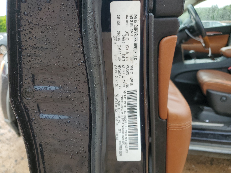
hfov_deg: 67.3
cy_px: 86
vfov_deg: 53.1
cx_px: 116
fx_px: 174
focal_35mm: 26
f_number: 1.5
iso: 50
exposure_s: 1/238
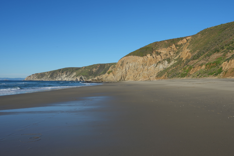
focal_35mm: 35
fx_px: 227
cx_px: 117
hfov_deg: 54.4
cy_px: 78
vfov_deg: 37.9
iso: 100
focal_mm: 35
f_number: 13
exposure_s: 1/160
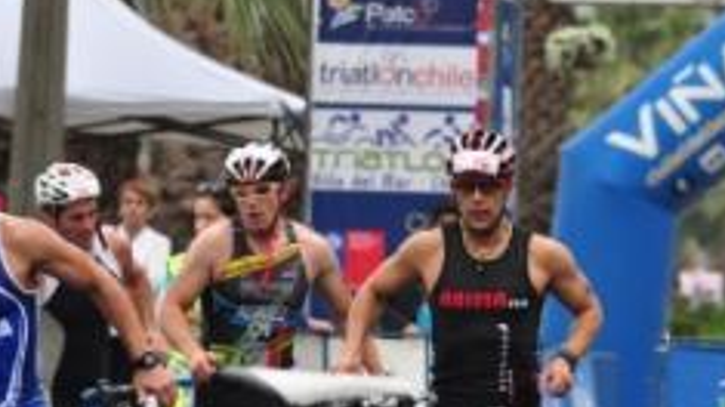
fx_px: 10916
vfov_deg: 2.1
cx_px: 463
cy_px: 244
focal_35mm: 568
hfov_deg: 3.8
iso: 320
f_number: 6.3
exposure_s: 1/320
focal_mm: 190
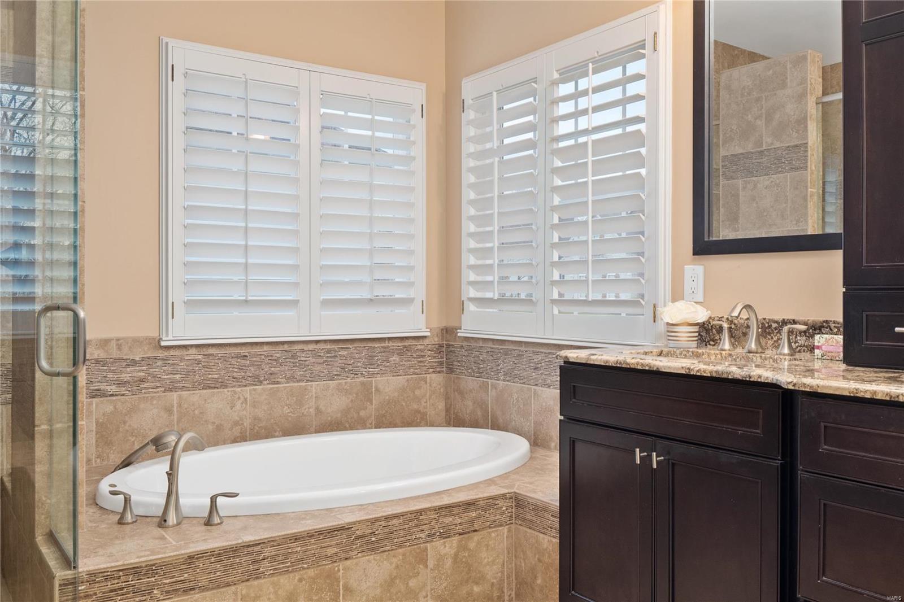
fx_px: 753
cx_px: 452
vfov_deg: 43.6
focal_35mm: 30
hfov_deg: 61.9
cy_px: 301
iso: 400
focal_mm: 15
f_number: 7.1
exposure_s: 1/1.25
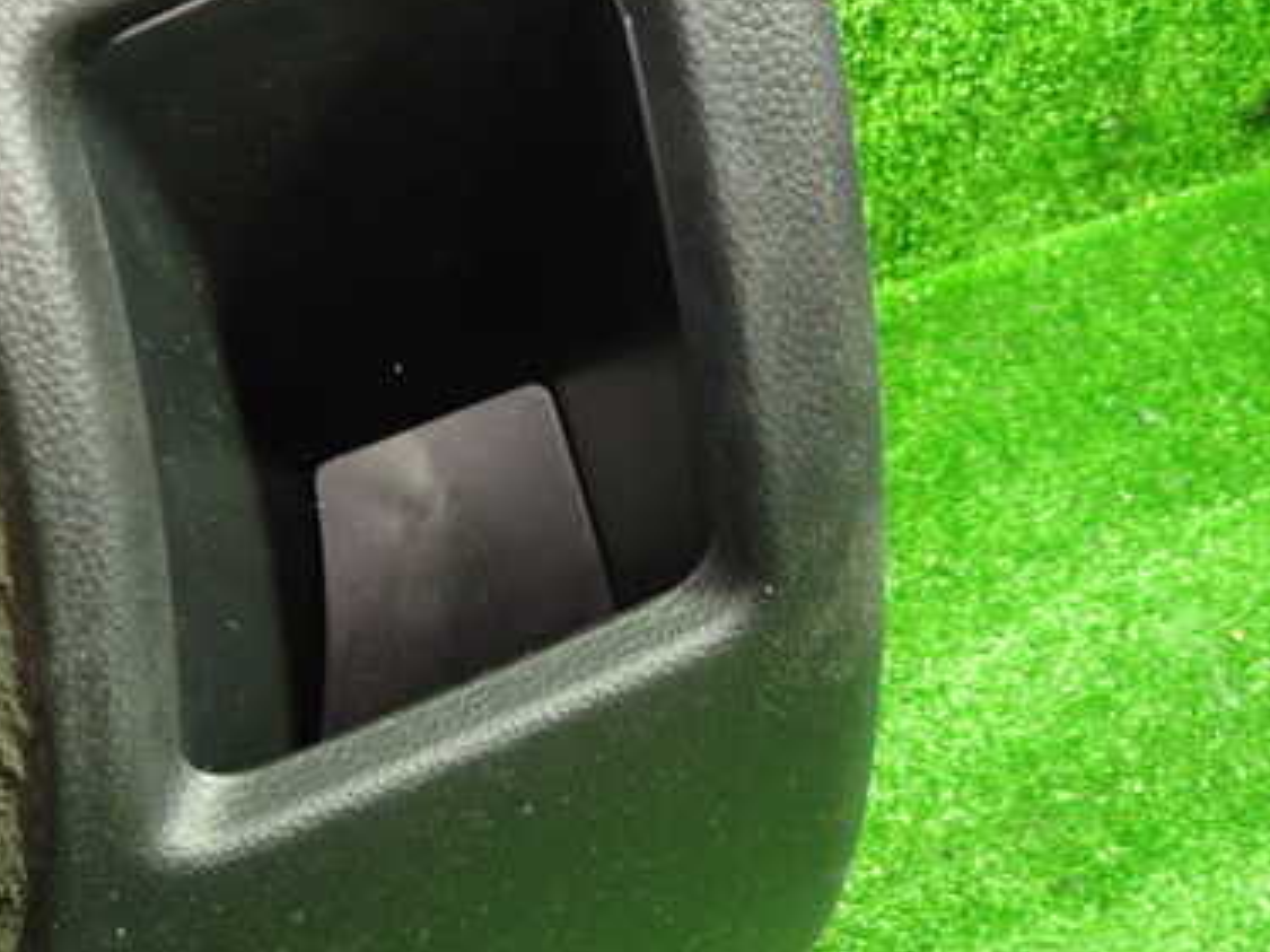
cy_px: 363
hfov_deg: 46.1
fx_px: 1467
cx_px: 420
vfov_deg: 35.8
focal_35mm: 40
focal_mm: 4.5
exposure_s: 1/30
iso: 640
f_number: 2
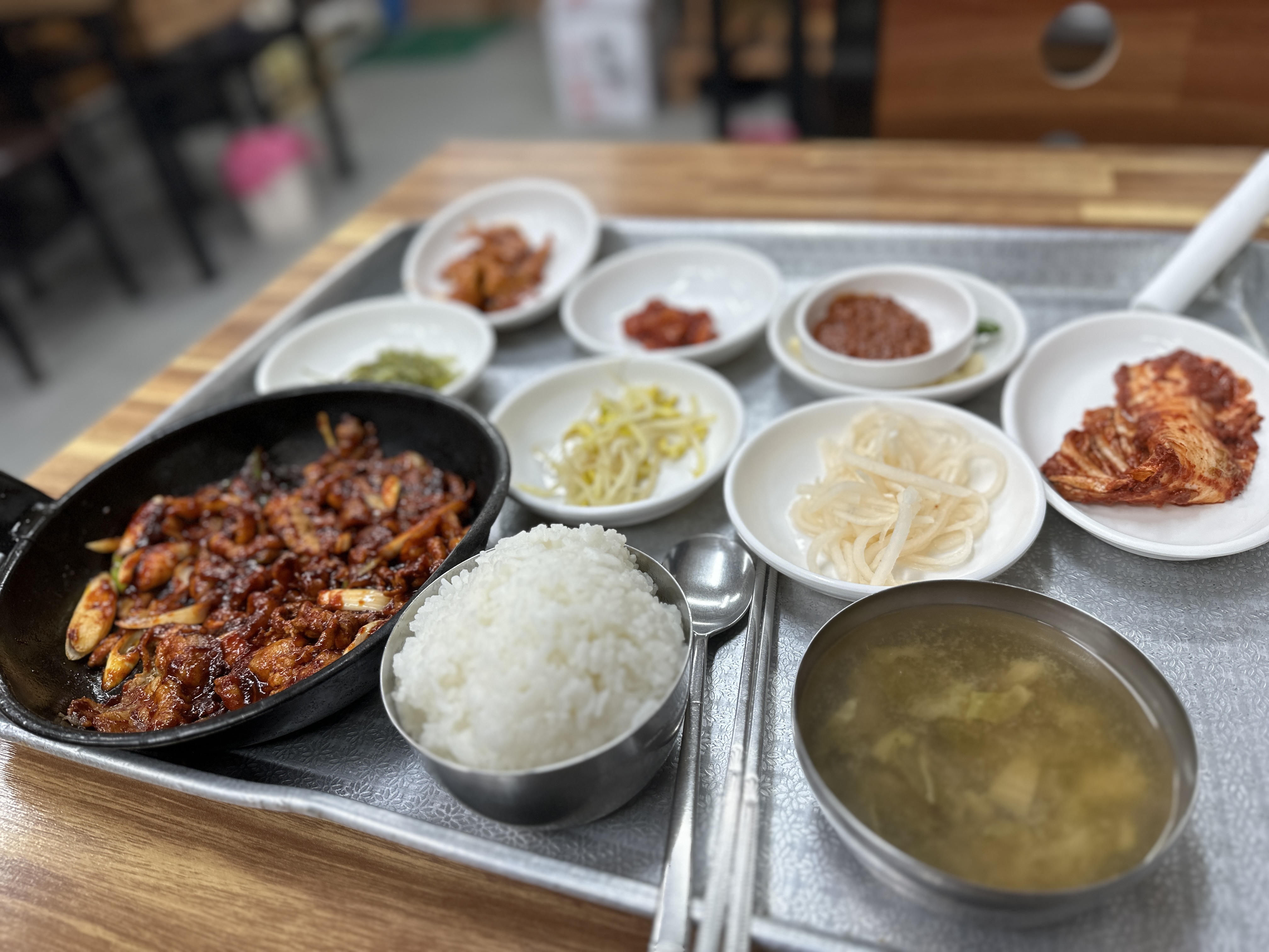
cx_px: 634
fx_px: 880
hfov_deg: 71.6
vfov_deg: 56.8
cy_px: 476
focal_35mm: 24
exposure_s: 1/120
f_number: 1.78
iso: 80
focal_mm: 6.86
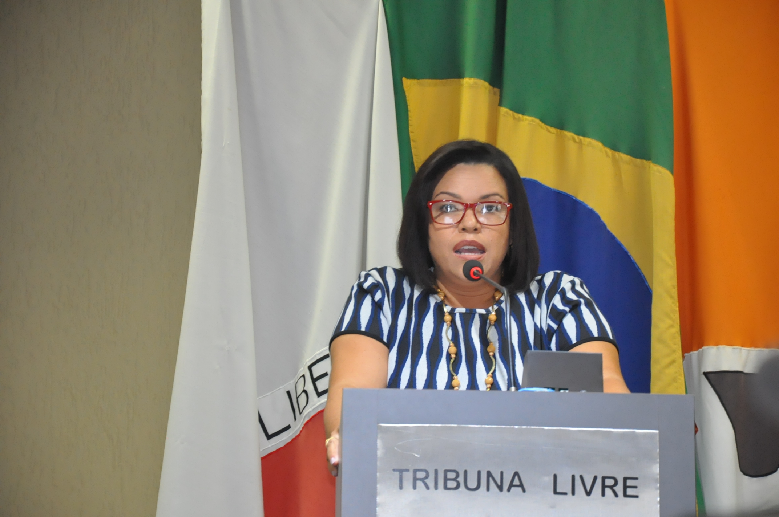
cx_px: 390
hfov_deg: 13.1
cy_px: 258
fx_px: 3404
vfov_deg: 8.7
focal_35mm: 158
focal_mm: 105
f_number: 5.6
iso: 2000
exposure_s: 1/60
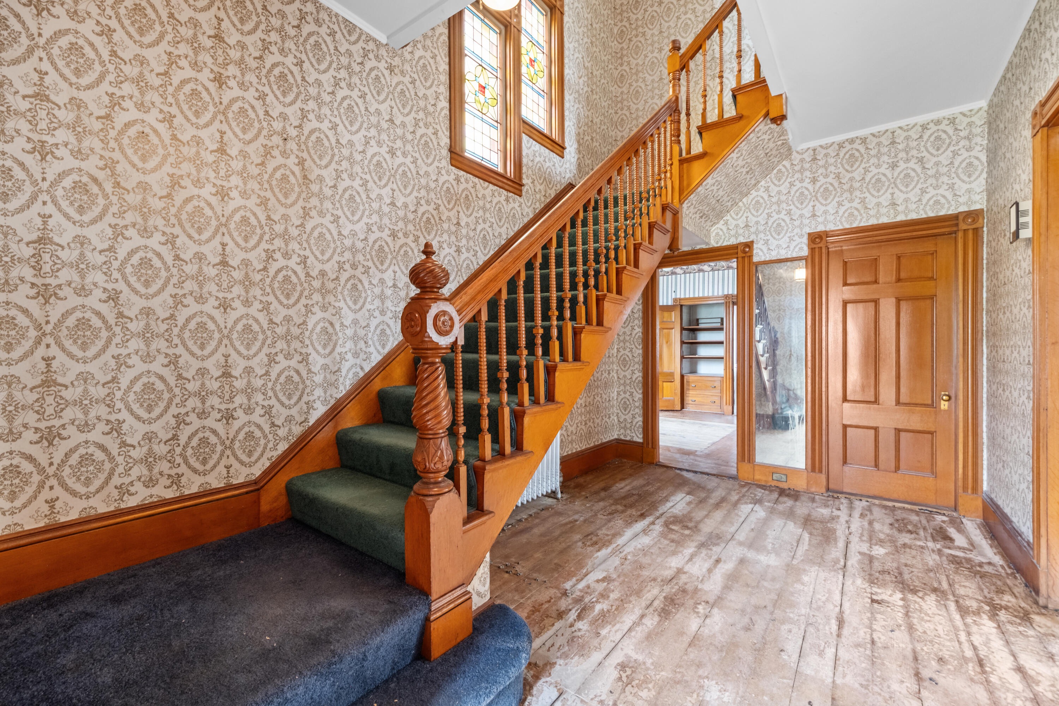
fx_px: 441
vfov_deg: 77.3
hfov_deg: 100.4
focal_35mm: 15
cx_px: 530
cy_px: 353
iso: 640
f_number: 8
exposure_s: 1.3
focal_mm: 9.9
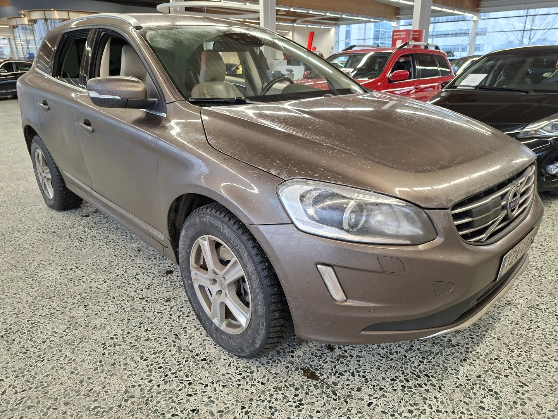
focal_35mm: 23
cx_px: 279
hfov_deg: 73.9
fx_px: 371
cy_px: 210
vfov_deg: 58.9
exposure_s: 1/100
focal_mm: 5.54
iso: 200
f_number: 1.8
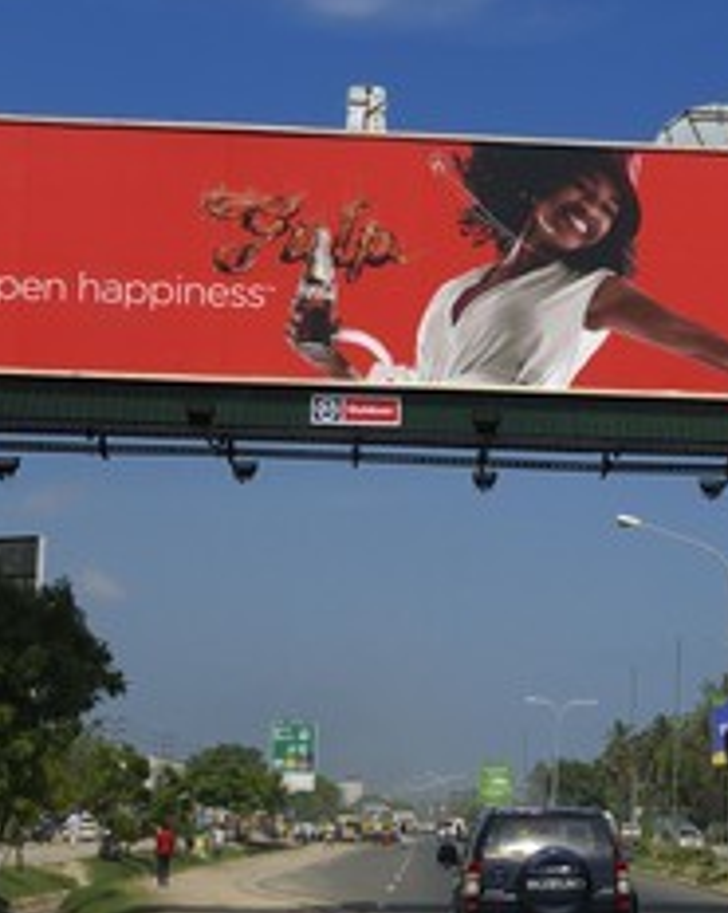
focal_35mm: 85
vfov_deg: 22.5
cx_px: 480
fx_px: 2294
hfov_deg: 18.0
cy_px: 531
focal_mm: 50
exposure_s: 1/500
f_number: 14
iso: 400
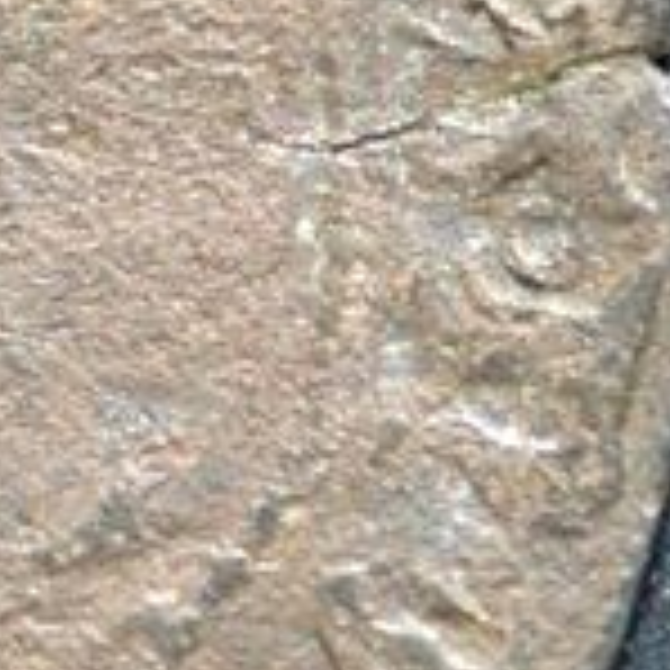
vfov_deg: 2.0
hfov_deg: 2.0
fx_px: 19595
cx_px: -389
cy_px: 252
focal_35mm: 895
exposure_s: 1/8
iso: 200
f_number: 4
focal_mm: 105
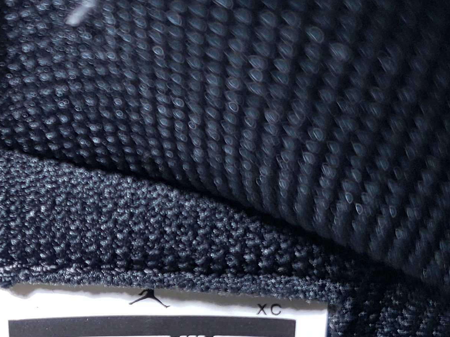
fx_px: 1144
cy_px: 310
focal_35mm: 88
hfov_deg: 21.5
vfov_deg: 16.5
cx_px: 4
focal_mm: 4.3
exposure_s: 1/100
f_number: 1.5
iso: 100
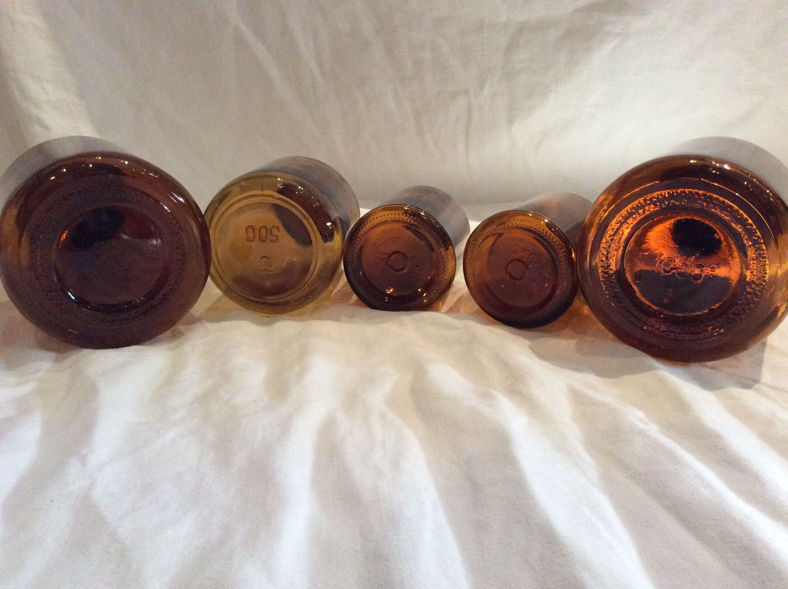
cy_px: 294
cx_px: 394
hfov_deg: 56.9
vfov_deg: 44.1
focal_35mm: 32
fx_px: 727
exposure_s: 1/25
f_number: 2.4
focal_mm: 3.3
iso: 320
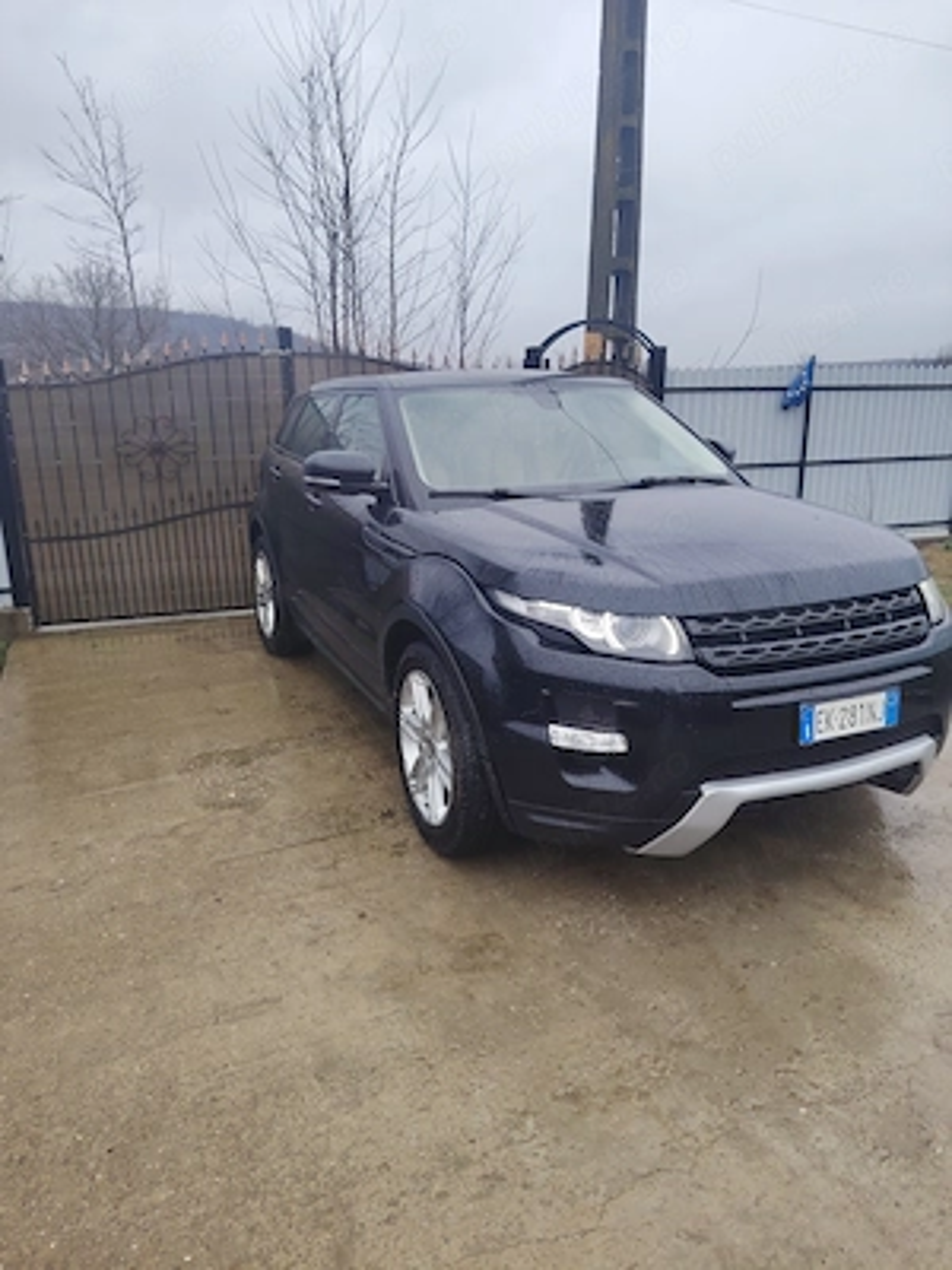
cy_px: 635
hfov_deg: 56.8
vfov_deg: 71.6
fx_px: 880
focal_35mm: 24
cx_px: 476
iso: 100
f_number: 1.75
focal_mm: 5.25
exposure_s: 1/271
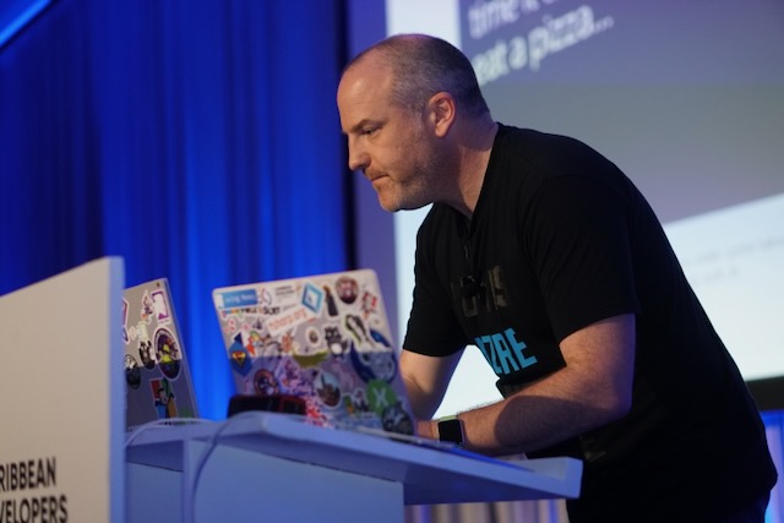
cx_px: 392
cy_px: 262
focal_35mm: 75
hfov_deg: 27.0
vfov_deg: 18.2
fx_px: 1634
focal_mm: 50
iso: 1600
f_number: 2
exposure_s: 1/200
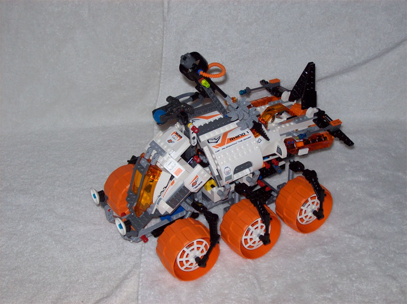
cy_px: 152
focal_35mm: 56
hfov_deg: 34.4
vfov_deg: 26.1
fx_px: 658
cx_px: 204
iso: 80
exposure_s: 1/84.5
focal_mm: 9.4
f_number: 3.4
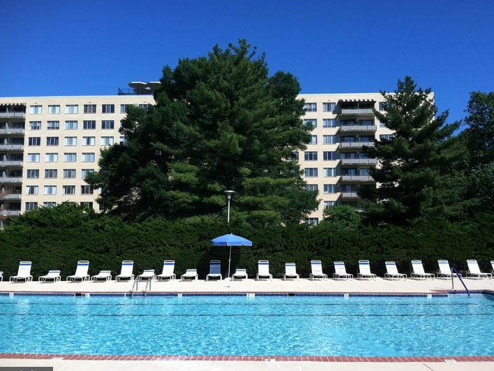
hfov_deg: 50.1
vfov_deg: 38.7
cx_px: 251
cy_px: 192
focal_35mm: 37
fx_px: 528
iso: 80
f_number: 2.8
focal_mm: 3.85
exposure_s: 1/1579
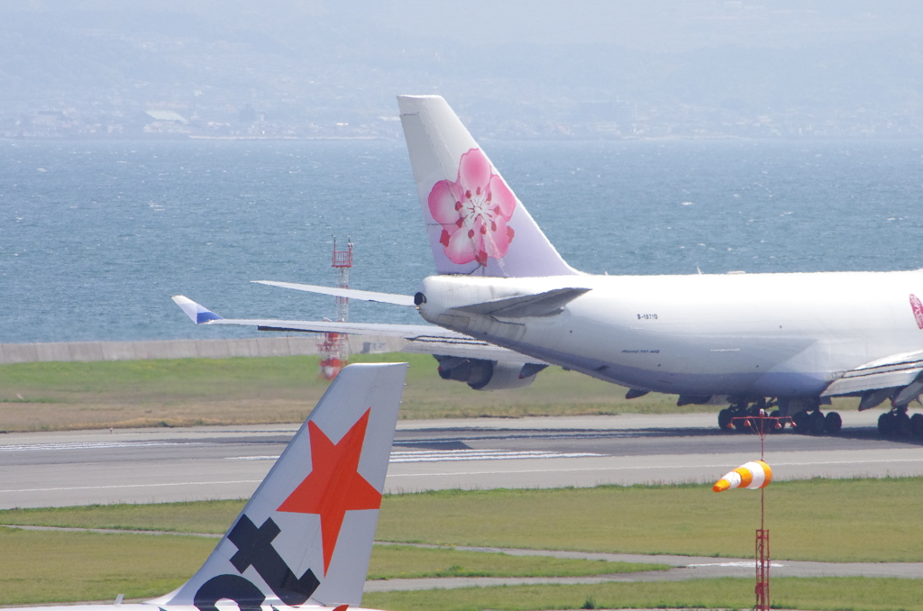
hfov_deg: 4.6
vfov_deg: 3.0
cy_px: 306
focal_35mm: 450
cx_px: 462
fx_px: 11512
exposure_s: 1/1600
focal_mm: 300
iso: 1600
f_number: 11
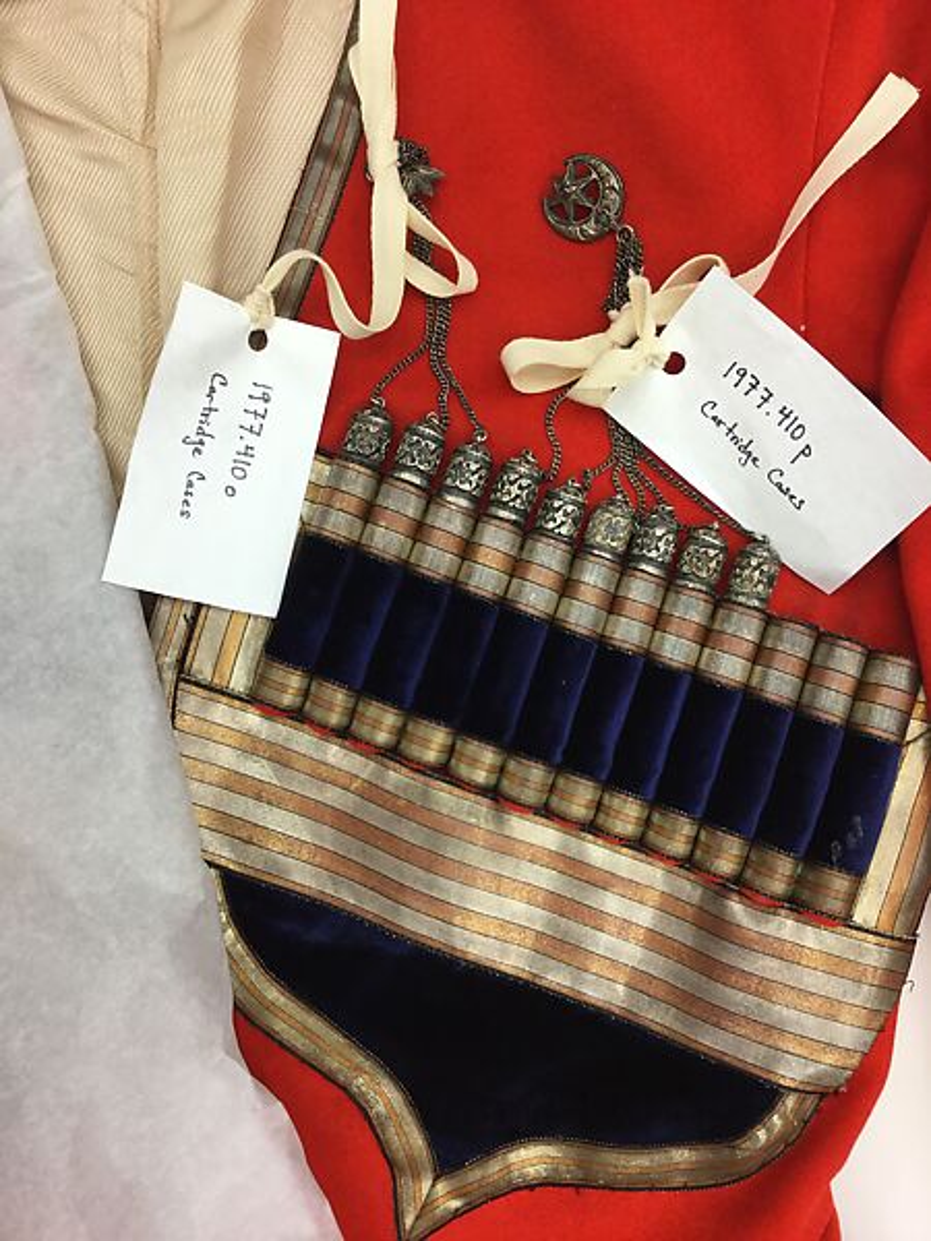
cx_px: 466
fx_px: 1112
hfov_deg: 45.4
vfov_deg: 58.4
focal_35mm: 31
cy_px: 620
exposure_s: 1/30
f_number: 2.4
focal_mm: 3.3
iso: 25
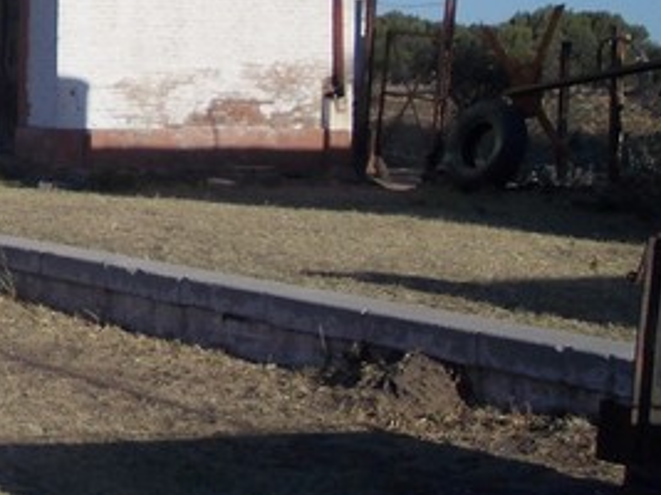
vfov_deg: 13.5
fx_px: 2080
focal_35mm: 109
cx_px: -223
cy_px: 54
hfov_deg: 16.9
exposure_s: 1/500
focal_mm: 5.3
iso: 80
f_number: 6.2
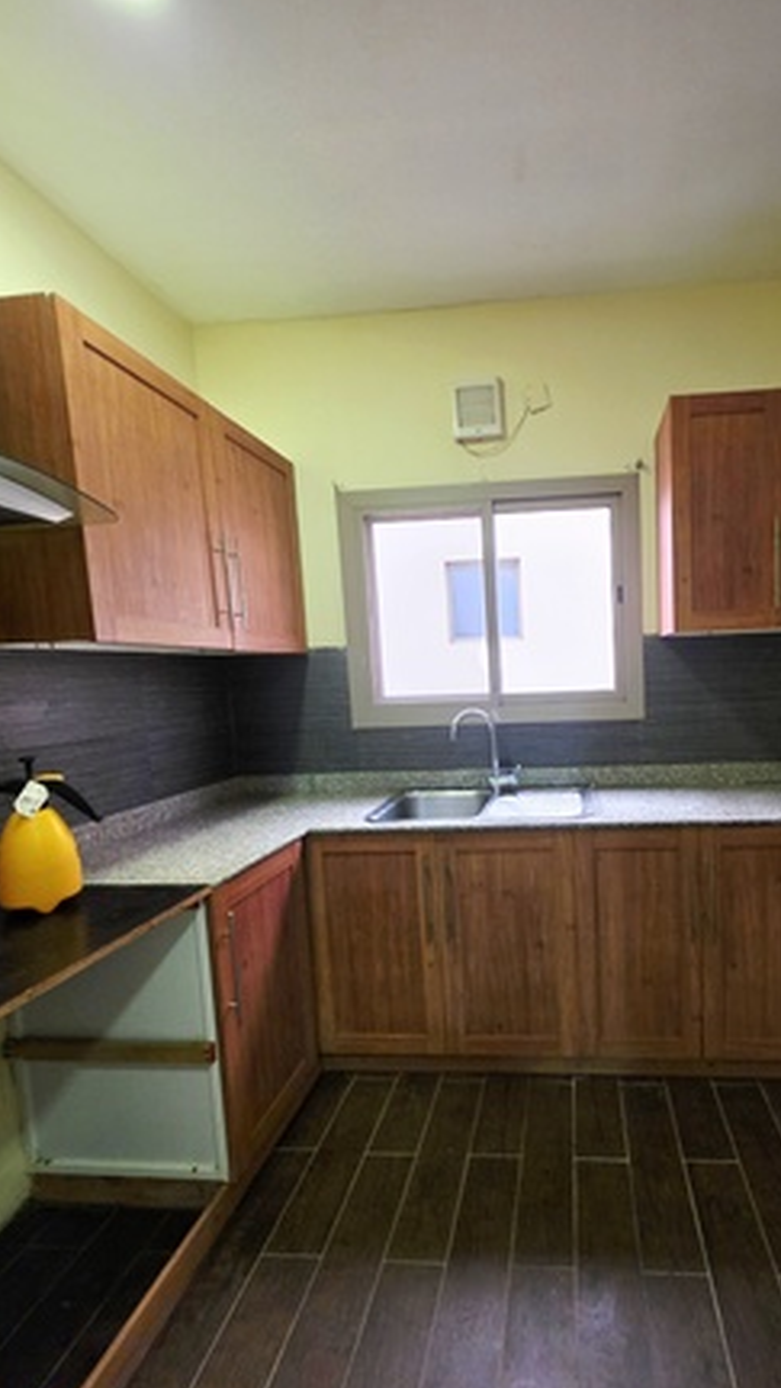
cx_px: 522
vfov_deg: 102.9
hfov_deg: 68.5
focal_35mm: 15
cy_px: 721
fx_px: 552
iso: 500
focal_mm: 2.2
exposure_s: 1/50.3
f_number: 1.9
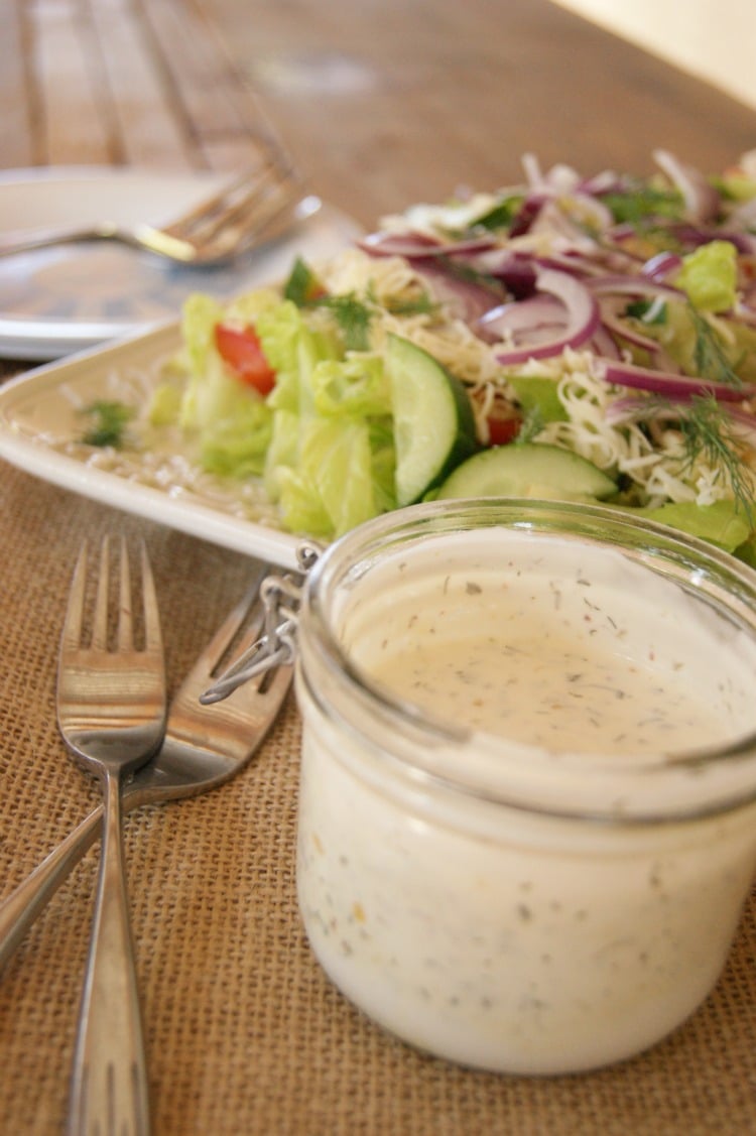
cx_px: 378
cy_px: 568
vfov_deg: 43.6
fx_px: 1419
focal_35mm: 45
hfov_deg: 29.8
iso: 500
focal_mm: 30
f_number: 4.5
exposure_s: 1/160
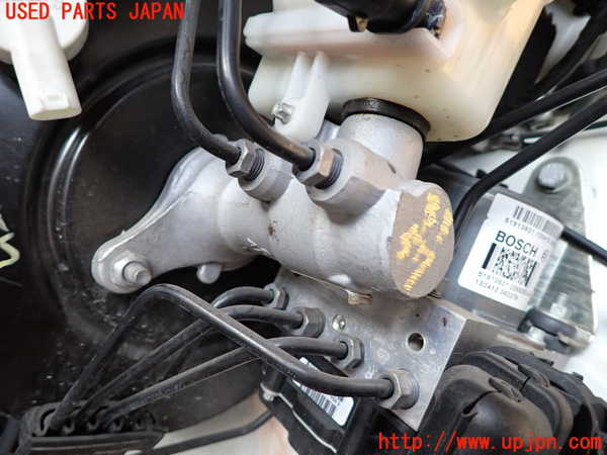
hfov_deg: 69.4
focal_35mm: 25
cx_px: 304
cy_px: 228
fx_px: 438
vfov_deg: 54.9
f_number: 2
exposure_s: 1/30
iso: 320
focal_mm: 4.5
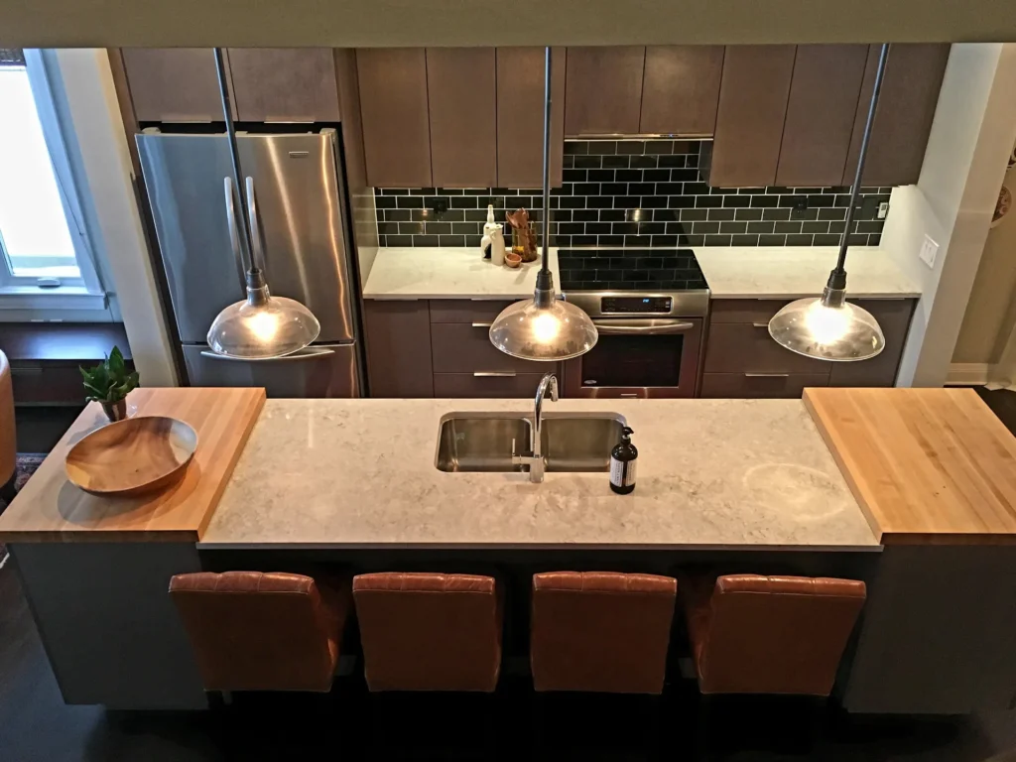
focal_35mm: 29
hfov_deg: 61.7
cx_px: 508
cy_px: 381
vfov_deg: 48.2
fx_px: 851
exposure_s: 1/30
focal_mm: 4.15
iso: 160
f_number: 2.2
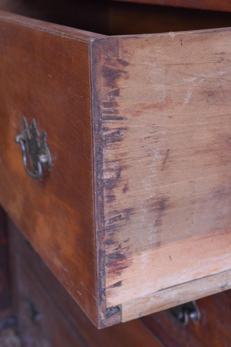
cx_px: 116
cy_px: 174
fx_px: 550
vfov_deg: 35.1
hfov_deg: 23.7
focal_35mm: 57
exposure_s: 1/80
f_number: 6.3
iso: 3200
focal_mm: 38
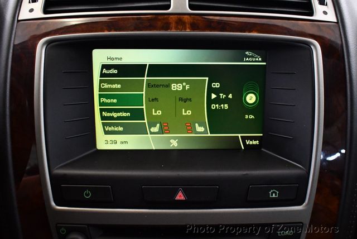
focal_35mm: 36
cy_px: 120
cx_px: 178
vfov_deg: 36.9
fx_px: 357
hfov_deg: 53.1
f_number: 3.5
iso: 3200
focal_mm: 18
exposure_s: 1/125
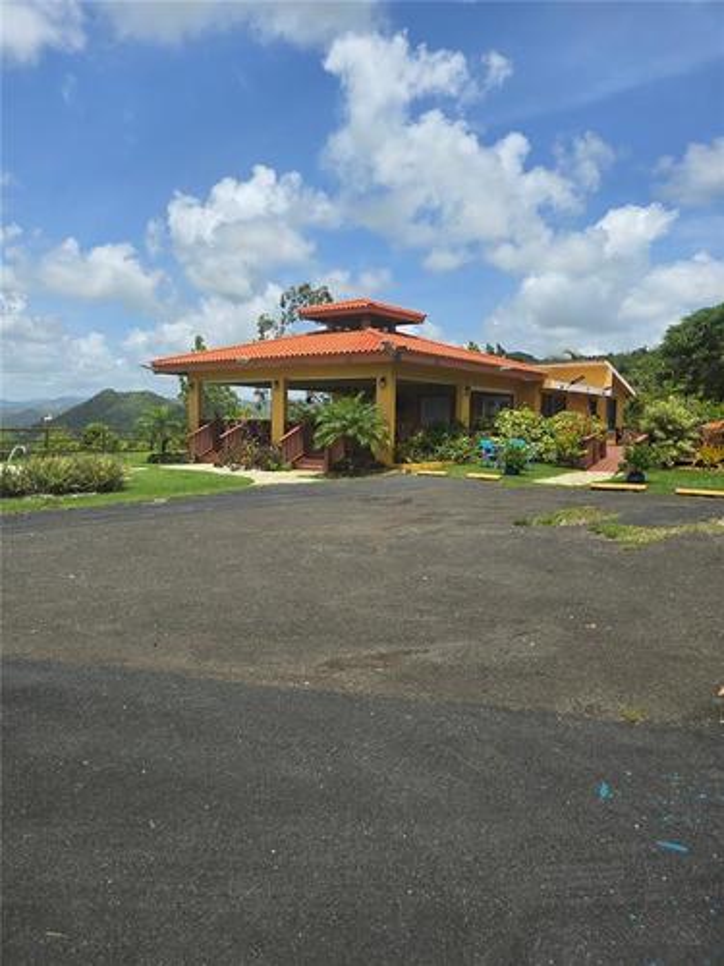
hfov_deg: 58.9
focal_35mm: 23
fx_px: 641
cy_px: 483
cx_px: 362
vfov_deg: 73.9
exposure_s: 1/818
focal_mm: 6.3
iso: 12
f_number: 1.7
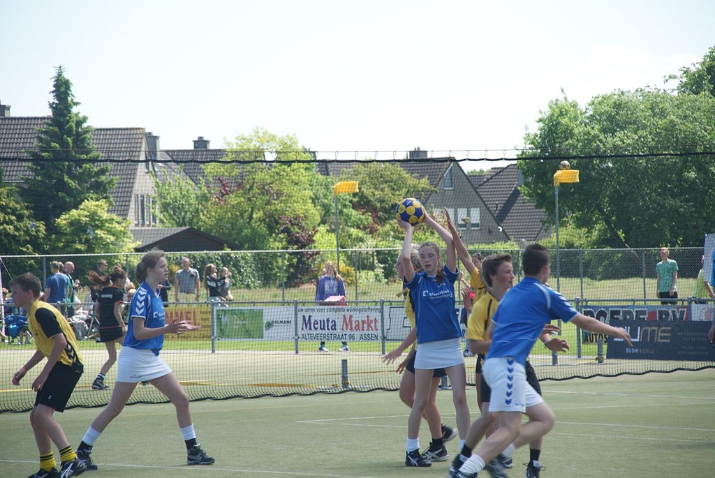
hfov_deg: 11.4
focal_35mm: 180
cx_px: 358
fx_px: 3578
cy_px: 239
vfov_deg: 7.6
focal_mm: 120
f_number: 6.3
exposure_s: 1/200
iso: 100
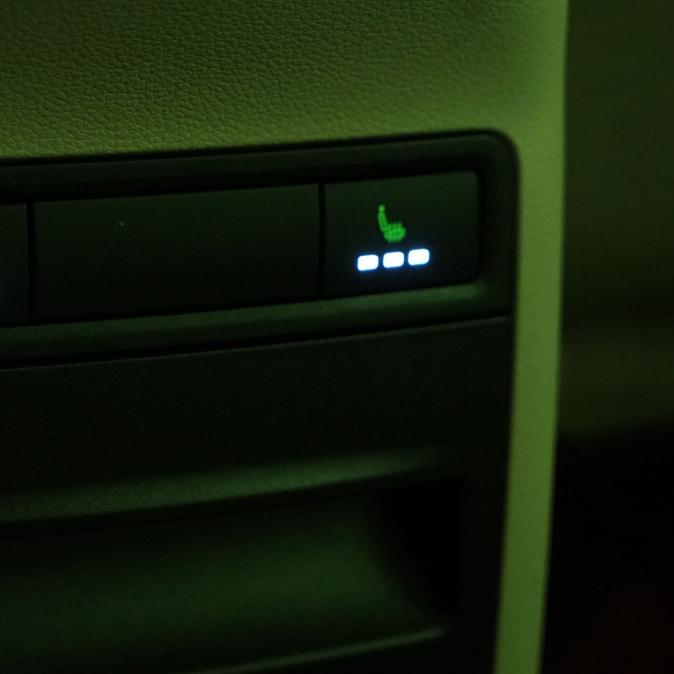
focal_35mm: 101
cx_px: 212
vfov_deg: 17.2
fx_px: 2225
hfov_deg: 17.2
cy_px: 209
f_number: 4.5
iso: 3200
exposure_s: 1/25
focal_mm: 53
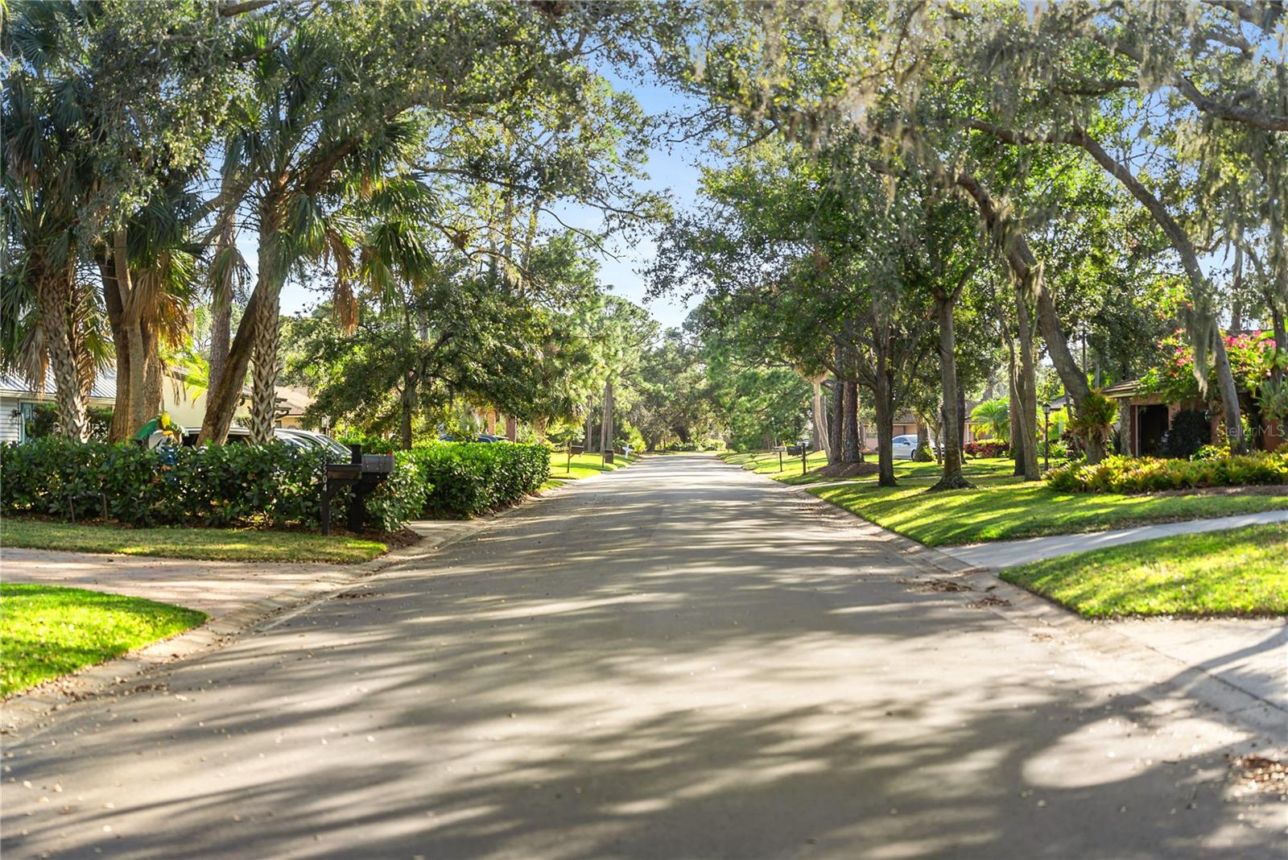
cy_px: 430
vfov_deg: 27.0
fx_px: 1789
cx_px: 644
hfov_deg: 39.6
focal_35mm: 50
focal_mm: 50
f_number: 1.4
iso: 40
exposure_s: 1/1250
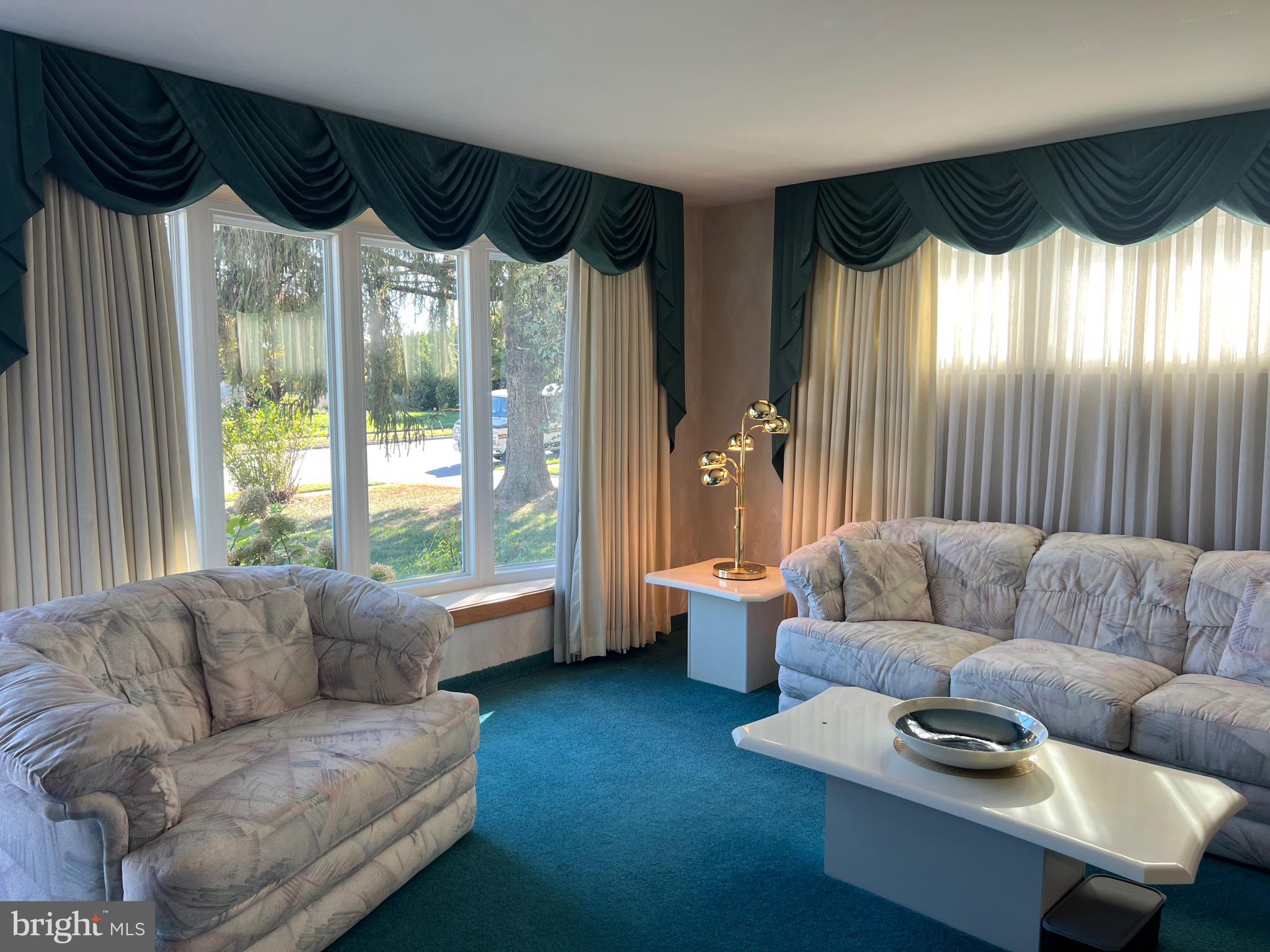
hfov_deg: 67.3
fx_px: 954
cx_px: 635
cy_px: 476
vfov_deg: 53.1
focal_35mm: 26
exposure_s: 1/120
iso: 40
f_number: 1.5
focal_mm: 5.7
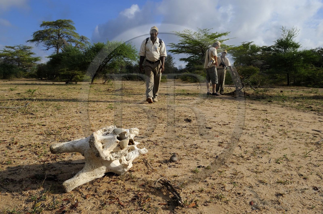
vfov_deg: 53.1
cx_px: 162
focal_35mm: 24
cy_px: 107
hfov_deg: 73.8
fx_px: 215
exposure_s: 1/200
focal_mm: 24
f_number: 14
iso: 200
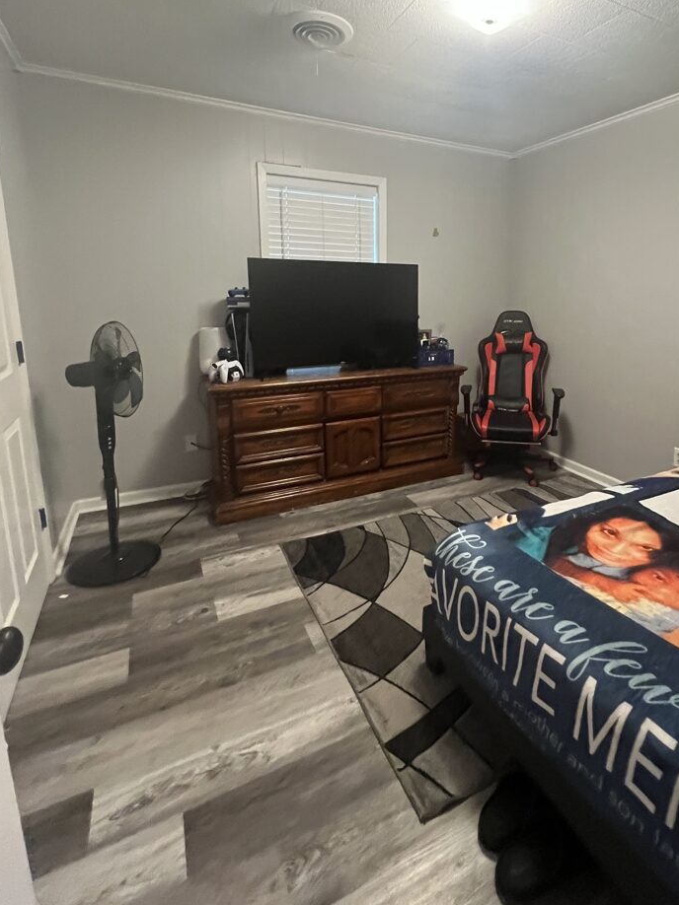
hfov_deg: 73.9
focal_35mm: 17
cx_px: 407
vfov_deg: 90.4
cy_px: 384
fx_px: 445
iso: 1000
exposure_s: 1/60
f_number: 1.8
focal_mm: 1.57
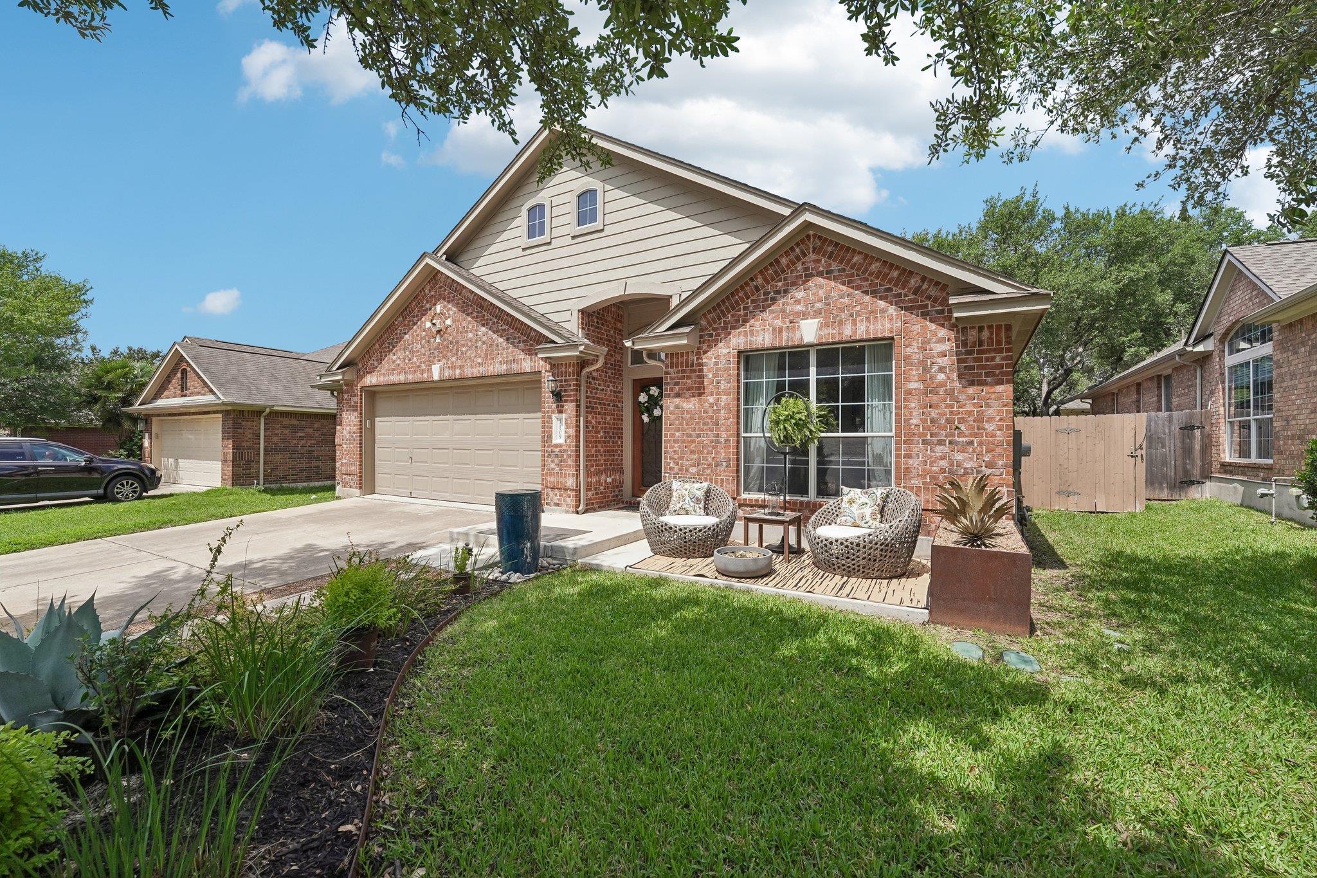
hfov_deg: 104.3
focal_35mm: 14
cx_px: 658
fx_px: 512
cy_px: 439
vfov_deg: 81.2
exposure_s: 1/1000
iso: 400
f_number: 8
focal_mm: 14
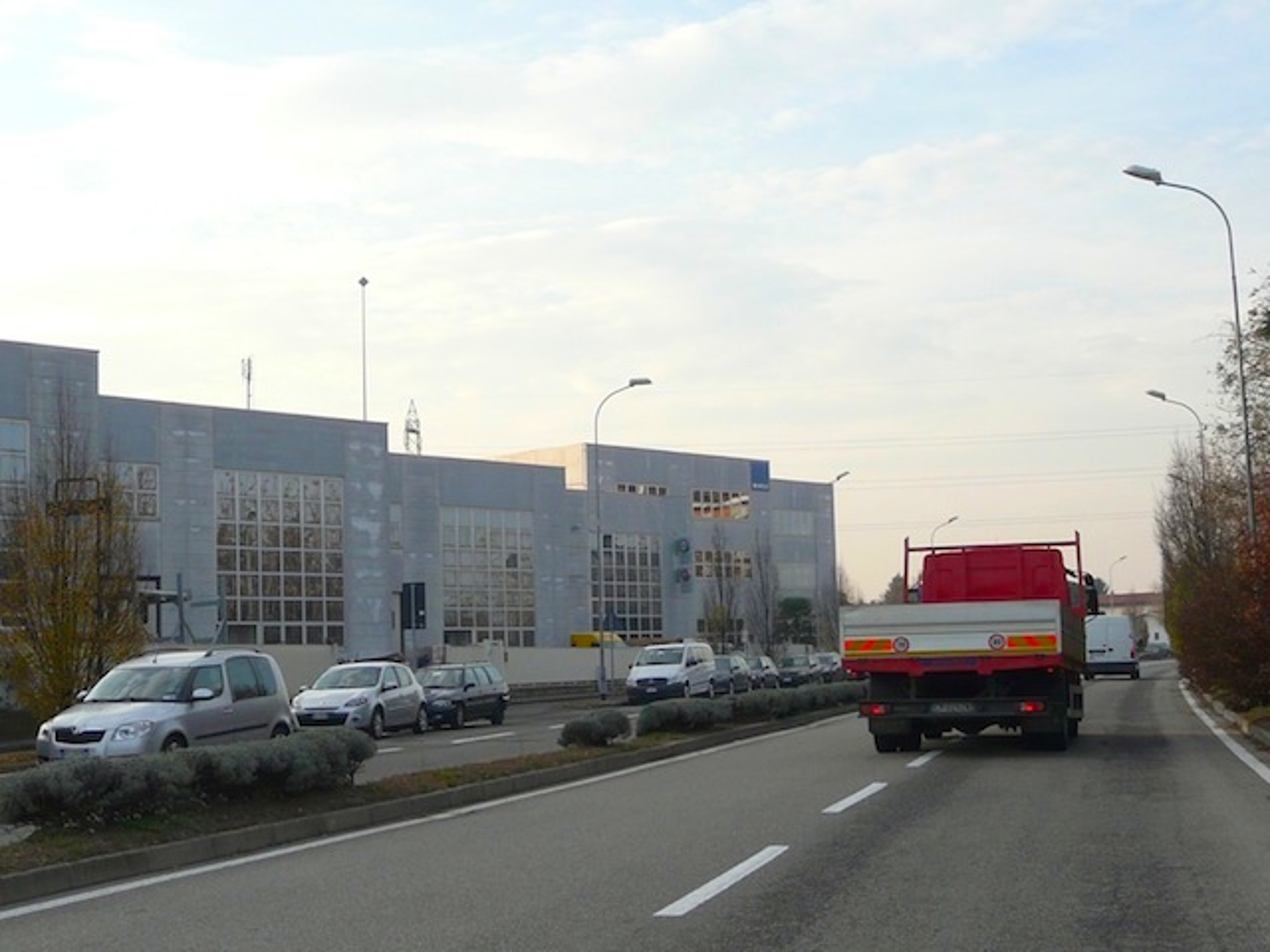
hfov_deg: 37.5
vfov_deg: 28.6
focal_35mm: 51
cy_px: 476
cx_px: 635
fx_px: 1871
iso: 100
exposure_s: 1/400
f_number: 2.8
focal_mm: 5.3
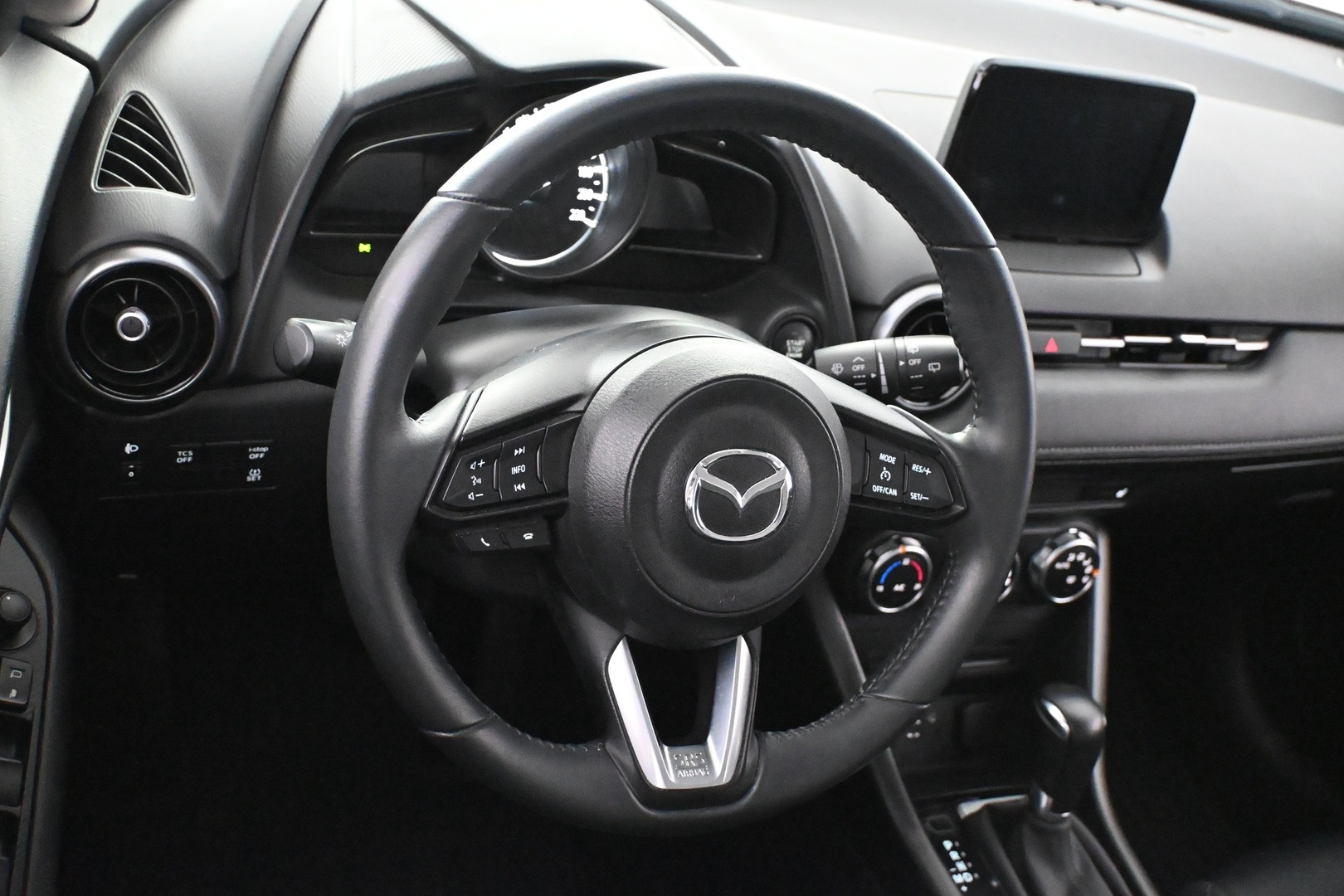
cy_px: 448
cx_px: 672
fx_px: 1568
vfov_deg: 31.9
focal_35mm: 42
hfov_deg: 46.4
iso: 12800
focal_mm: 28
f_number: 4.5
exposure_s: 1/50
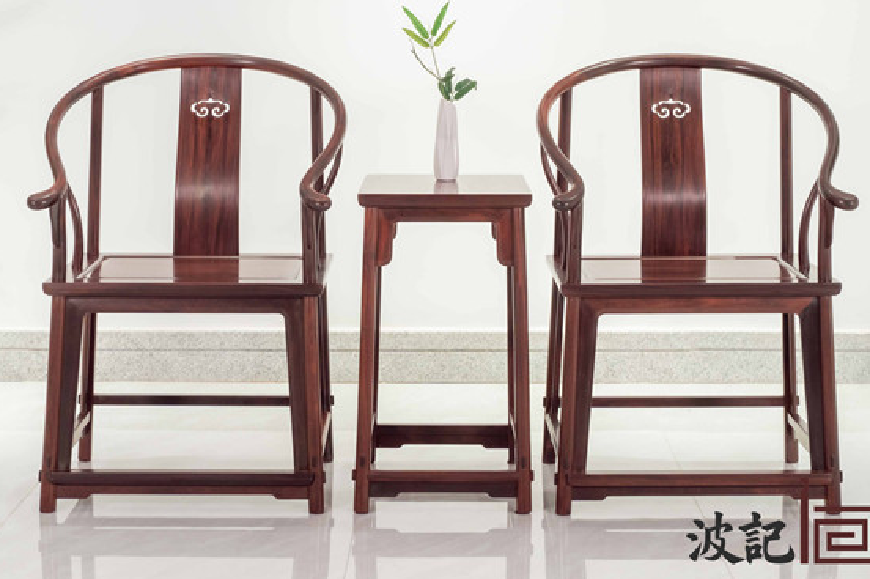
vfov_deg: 35.0
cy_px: 275
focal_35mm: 38
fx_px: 918
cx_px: 437
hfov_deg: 50.7
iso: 320
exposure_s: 1/10
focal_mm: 35
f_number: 8
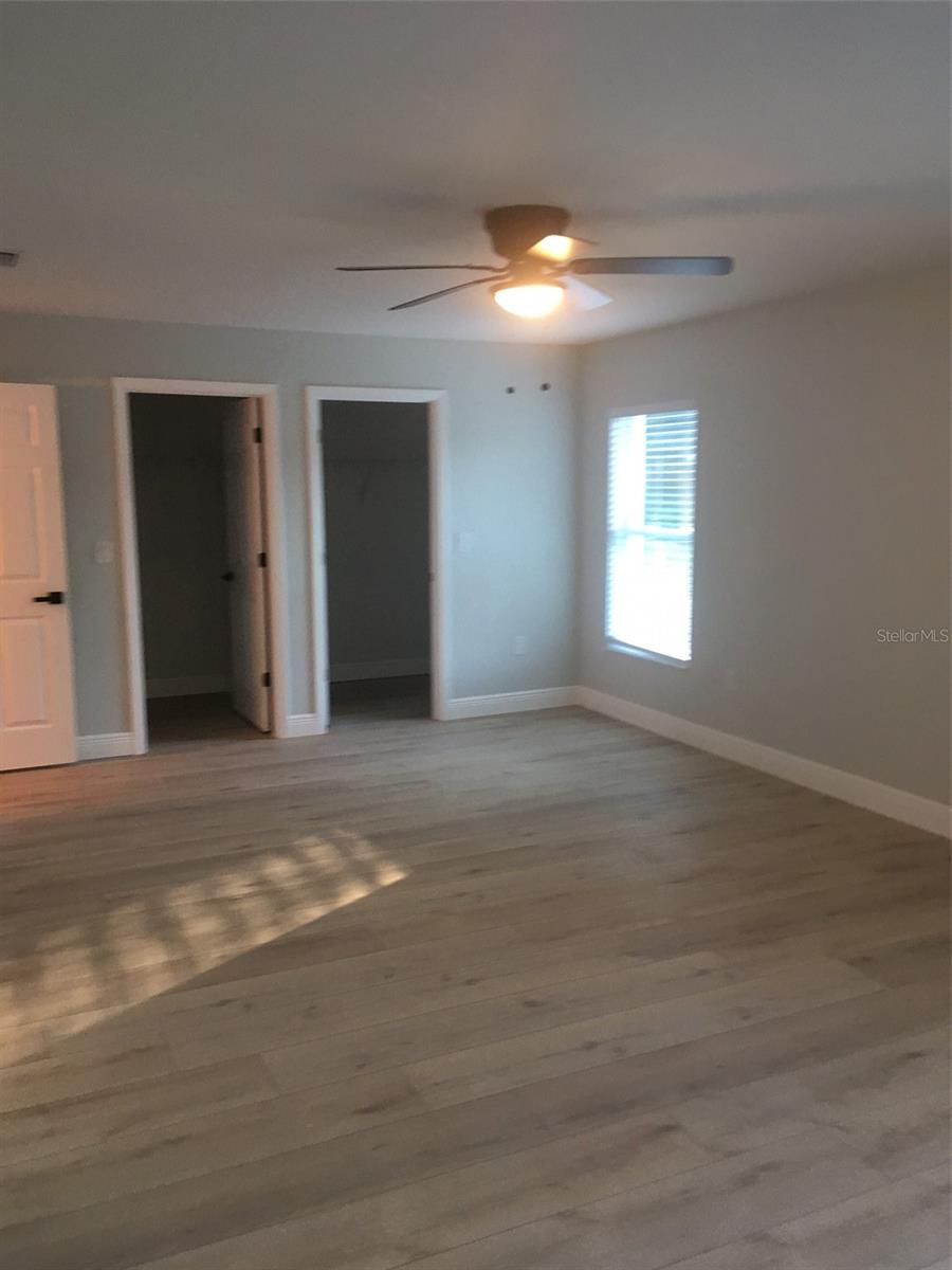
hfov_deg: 48.2
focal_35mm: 29
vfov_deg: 61.7
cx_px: 476
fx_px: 1063
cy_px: 635
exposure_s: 1/30
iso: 80
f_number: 2.2
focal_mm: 4.15
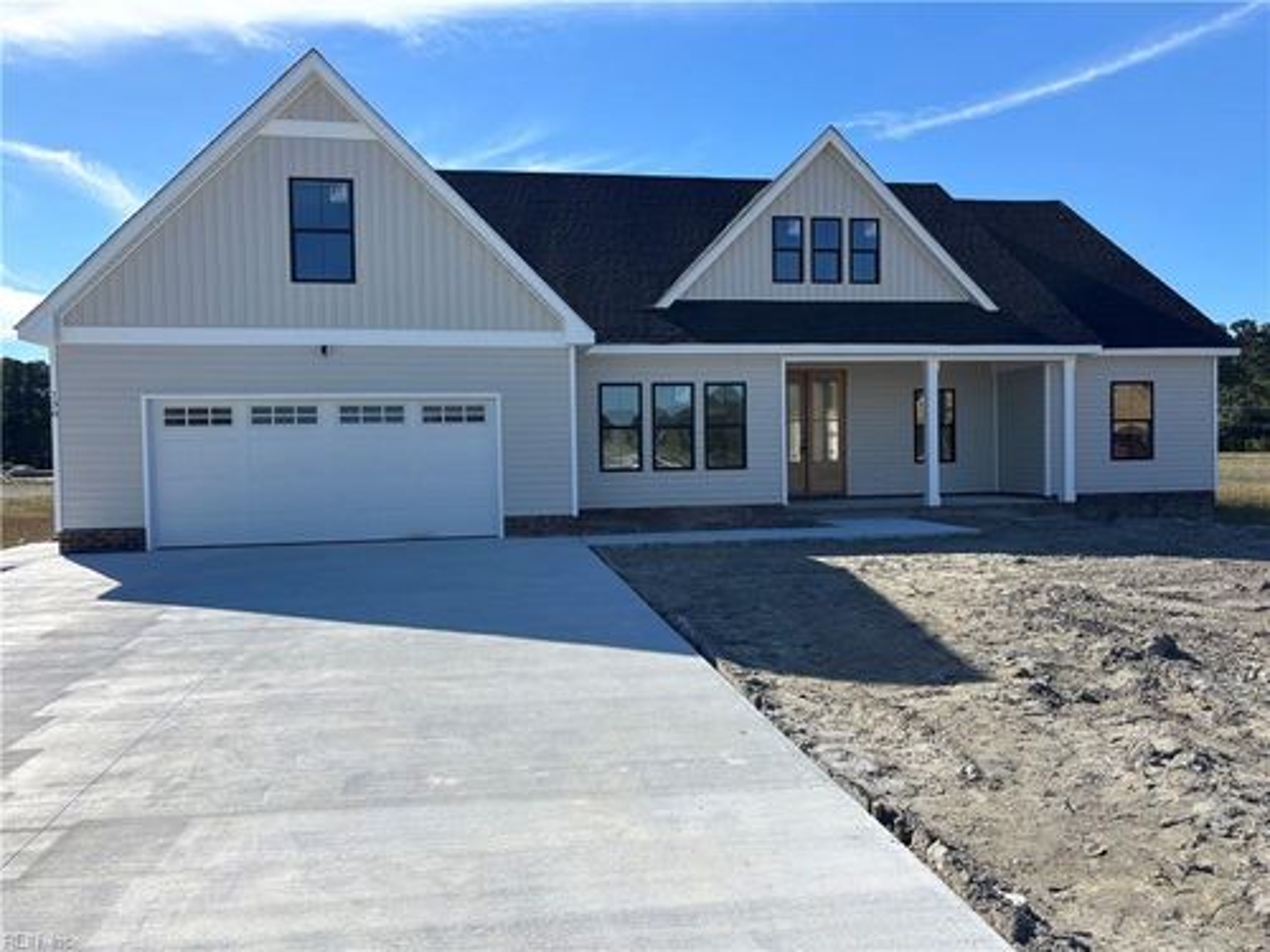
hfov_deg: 67.3
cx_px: 635
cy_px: 476
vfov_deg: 53.1
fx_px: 954
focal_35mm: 26
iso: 50
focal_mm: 5.96
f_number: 1.6
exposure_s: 1/3788
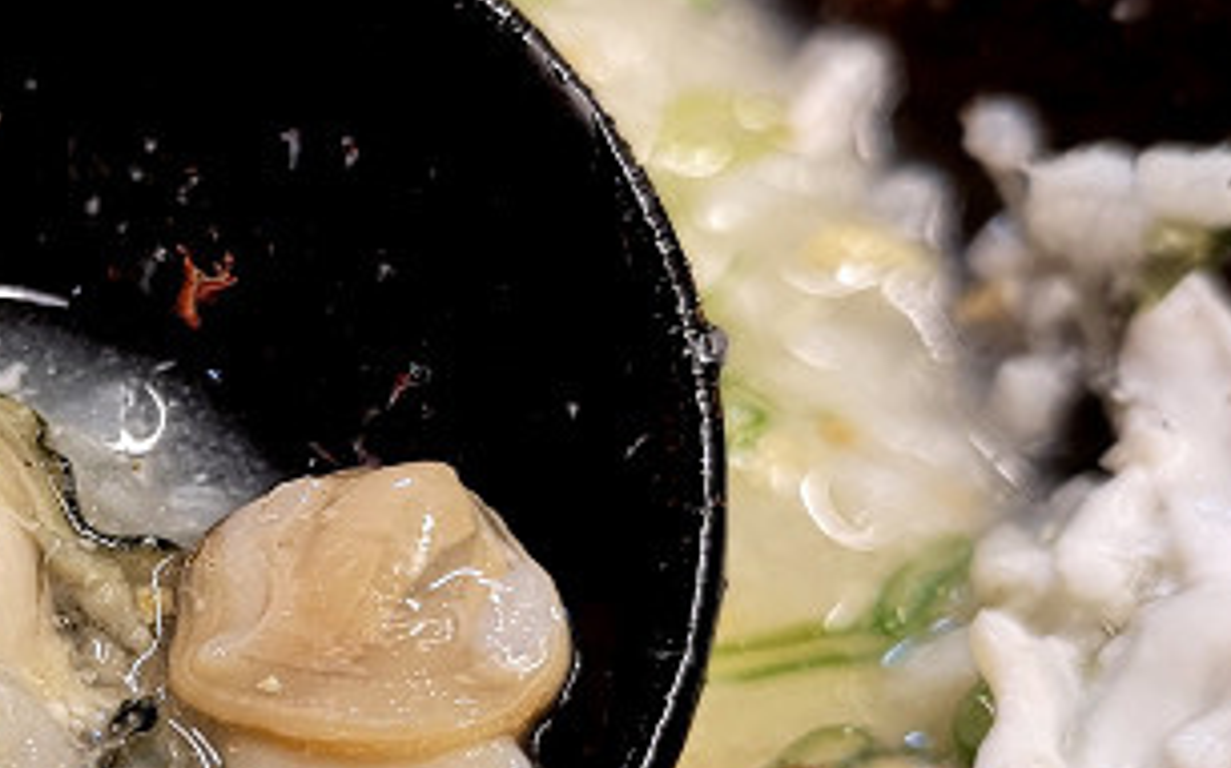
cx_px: 68
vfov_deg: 21.6
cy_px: 444
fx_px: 2012
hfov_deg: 32.0
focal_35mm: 60
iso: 400
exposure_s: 4
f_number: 1.8
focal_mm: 3.95
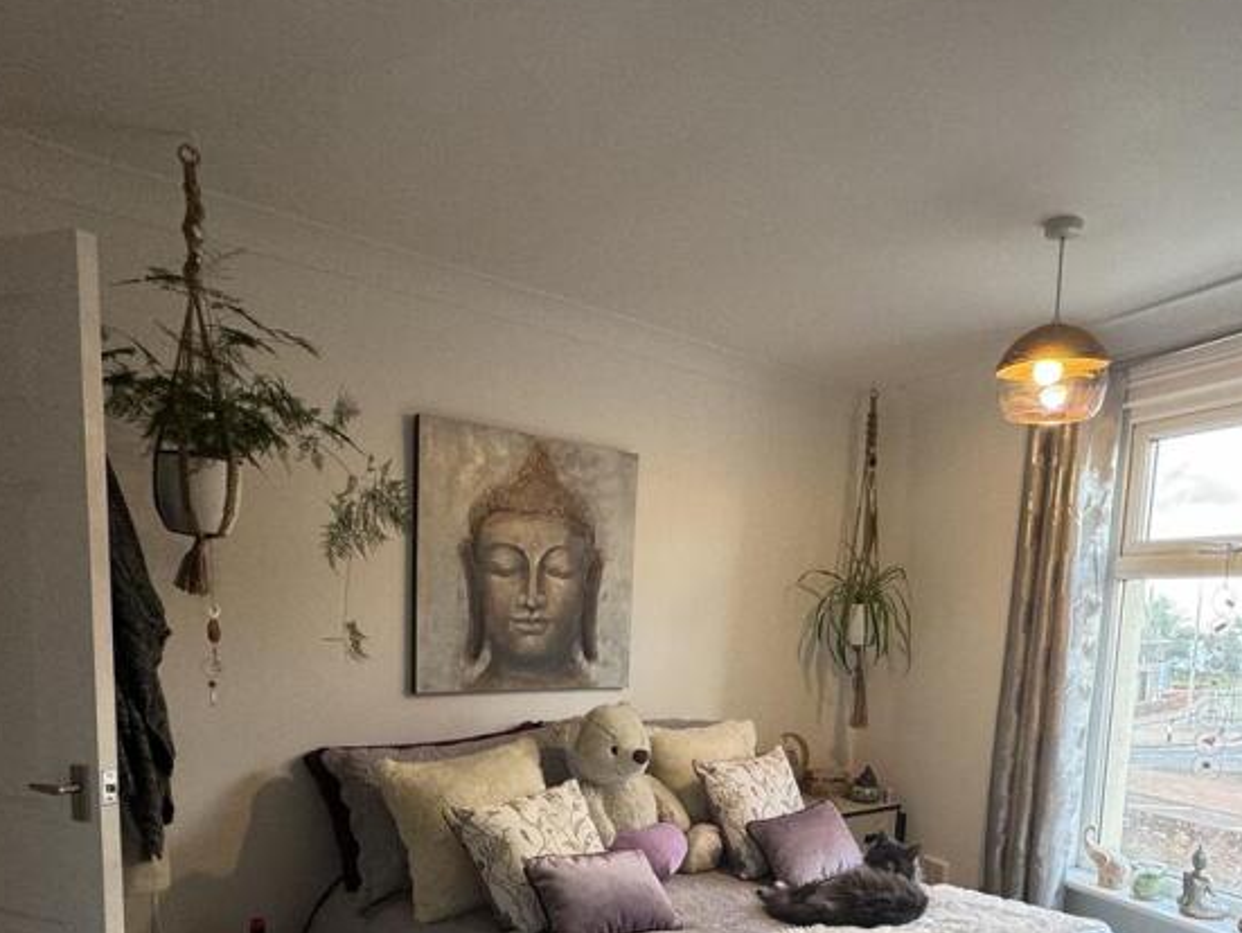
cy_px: 723
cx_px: 690
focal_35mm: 26
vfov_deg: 50.4
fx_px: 933
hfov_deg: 67.1
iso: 160
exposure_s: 1/99
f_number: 2.2
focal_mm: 2.22
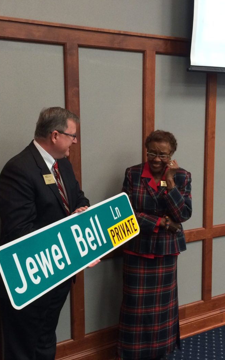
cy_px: 183
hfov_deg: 30.5
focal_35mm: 42
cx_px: 94
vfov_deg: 47.2
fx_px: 412
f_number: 2.2
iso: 160
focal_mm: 4.15
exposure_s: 1/30
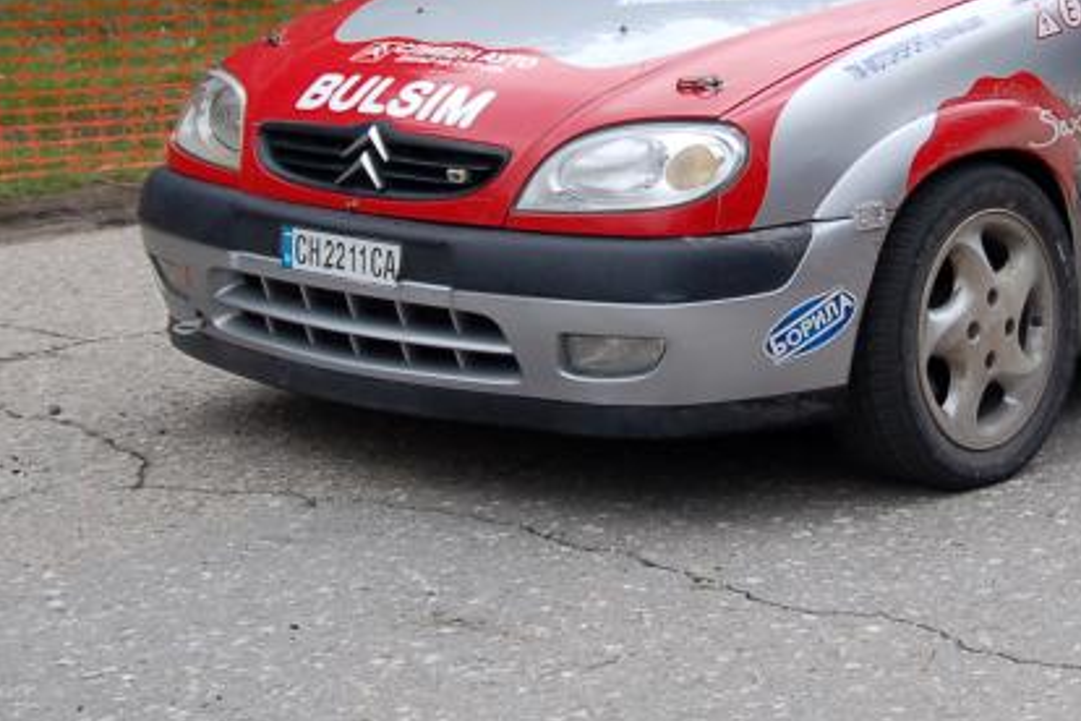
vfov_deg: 10.8
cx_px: 916
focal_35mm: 126
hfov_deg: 16.1
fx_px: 3783
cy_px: 27
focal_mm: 34
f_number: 4
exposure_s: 1/1000
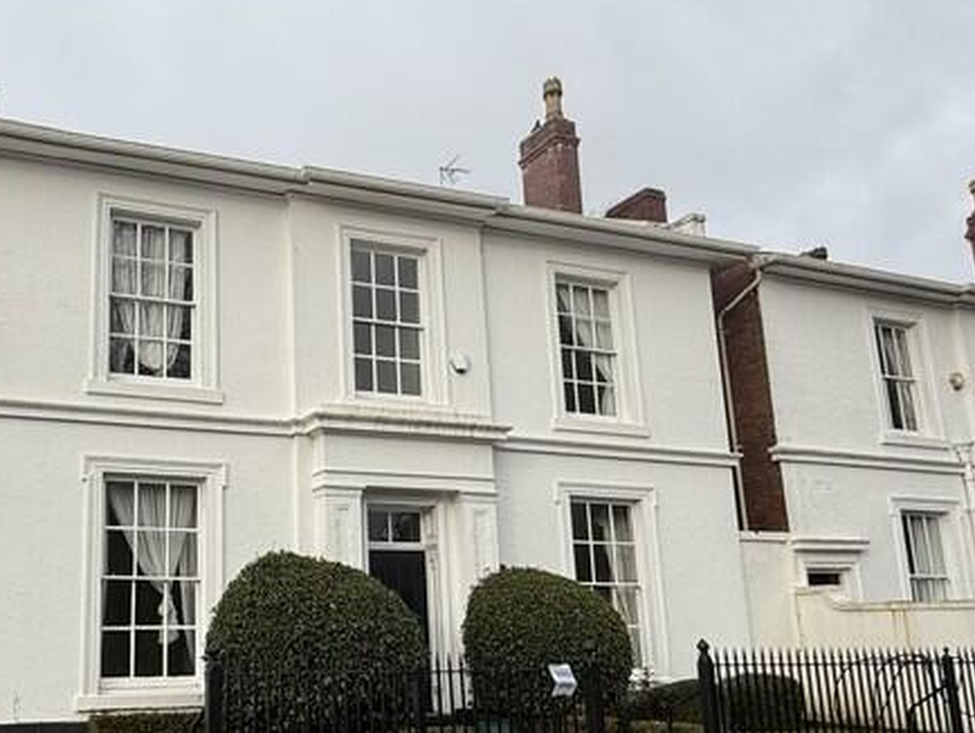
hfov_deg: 52.4
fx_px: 930
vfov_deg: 42.7
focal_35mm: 33
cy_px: 454
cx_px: 222
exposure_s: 1/596
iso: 50
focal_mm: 2.22
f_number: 2.2
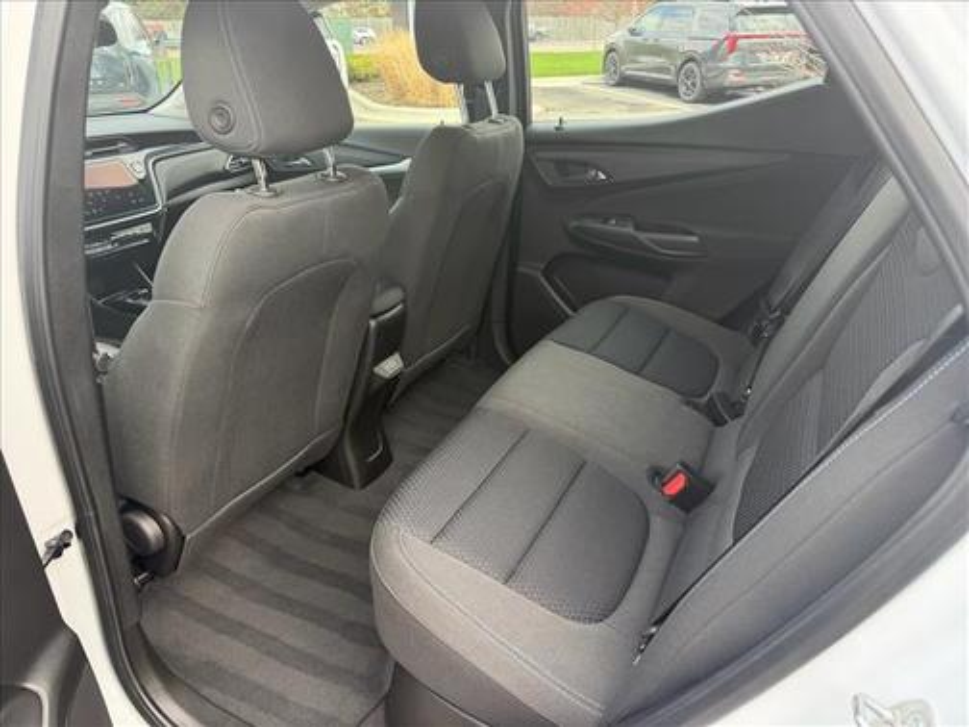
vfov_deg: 56.8
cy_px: 364
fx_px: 672
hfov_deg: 71.6
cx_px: 484
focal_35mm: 24
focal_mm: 6.76
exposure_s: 1/245
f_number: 1.78
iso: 80
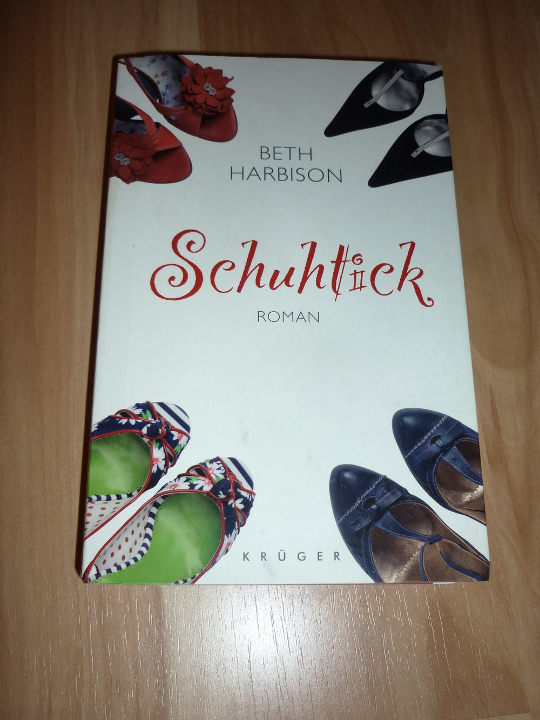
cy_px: 360
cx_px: 270
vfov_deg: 55.3
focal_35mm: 33
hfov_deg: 43.0
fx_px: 686
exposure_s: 1/30
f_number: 2.8
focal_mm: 5.5
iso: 100
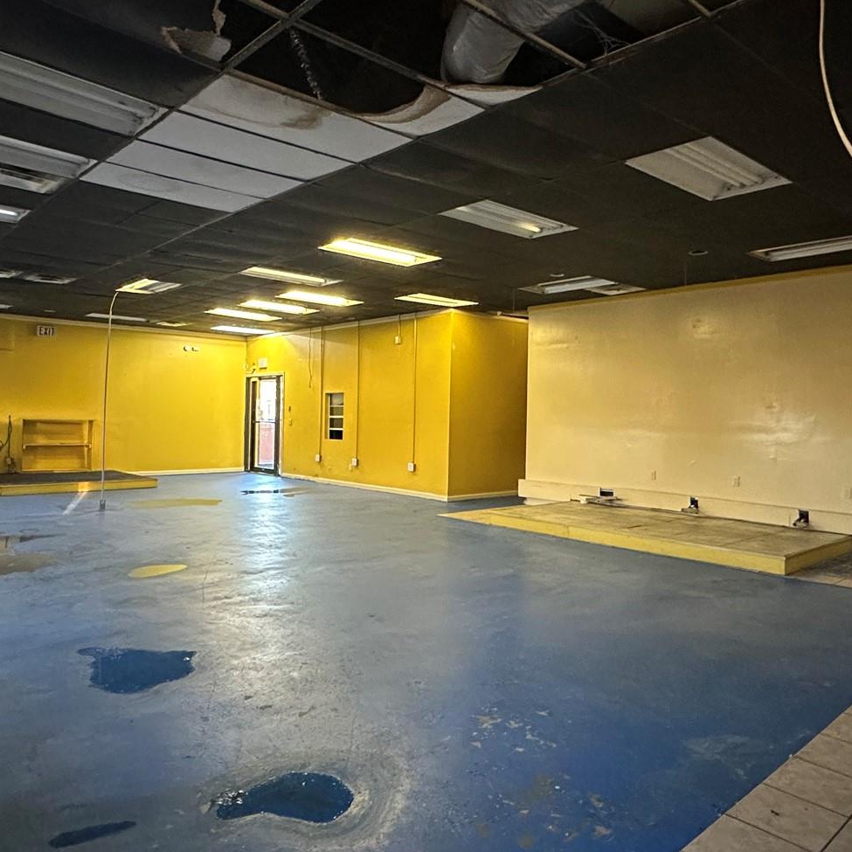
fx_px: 724
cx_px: 448
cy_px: 405
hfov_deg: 60.9
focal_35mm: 26
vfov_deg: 60.9
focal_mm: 2.22
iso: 800
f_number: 2.2
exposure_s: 1/60
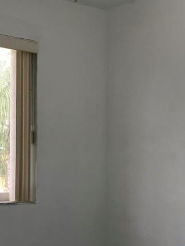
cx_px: 70
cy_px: 177
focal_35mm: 79
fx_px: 563
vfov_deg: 24.5
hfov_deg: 18.6
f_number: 1.8
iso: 20
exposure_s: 1/60
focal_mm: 3.99
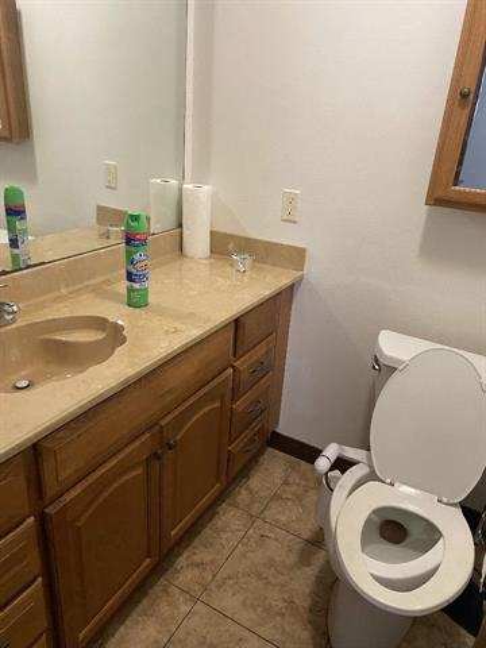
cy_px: 324
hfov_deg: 53.1
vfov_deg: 67.3
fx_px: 487
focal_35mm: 26
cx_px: 243
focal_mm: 4.25
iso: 320
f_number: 1.8
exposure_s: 1/60
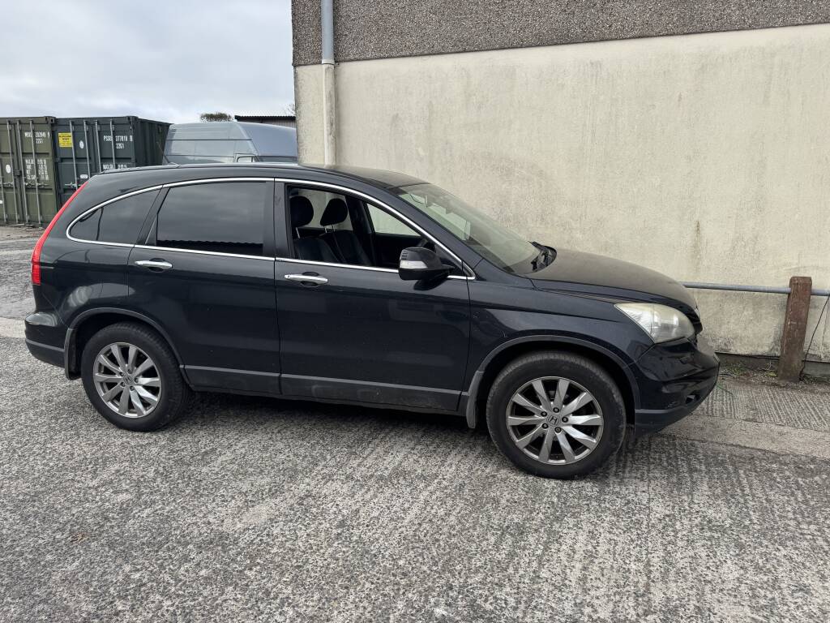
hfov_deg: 71.6
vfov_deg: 56.8
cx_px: 415
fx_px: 575
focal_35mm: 24
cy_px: 312
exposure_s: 1/1261
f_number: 1.78
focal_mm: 6.76
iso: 80
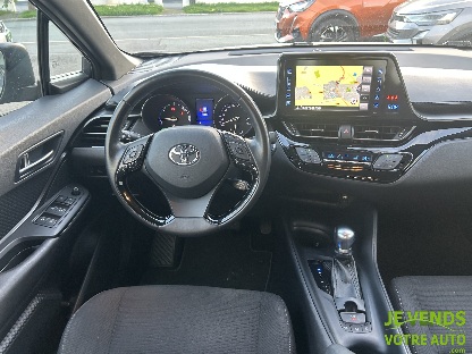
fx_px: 355
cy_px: 177
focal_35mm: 26
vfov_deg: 53.1
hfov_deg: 67.3
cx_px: 236
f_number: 1.5
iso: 200
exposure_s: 1/59
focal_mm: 5.7
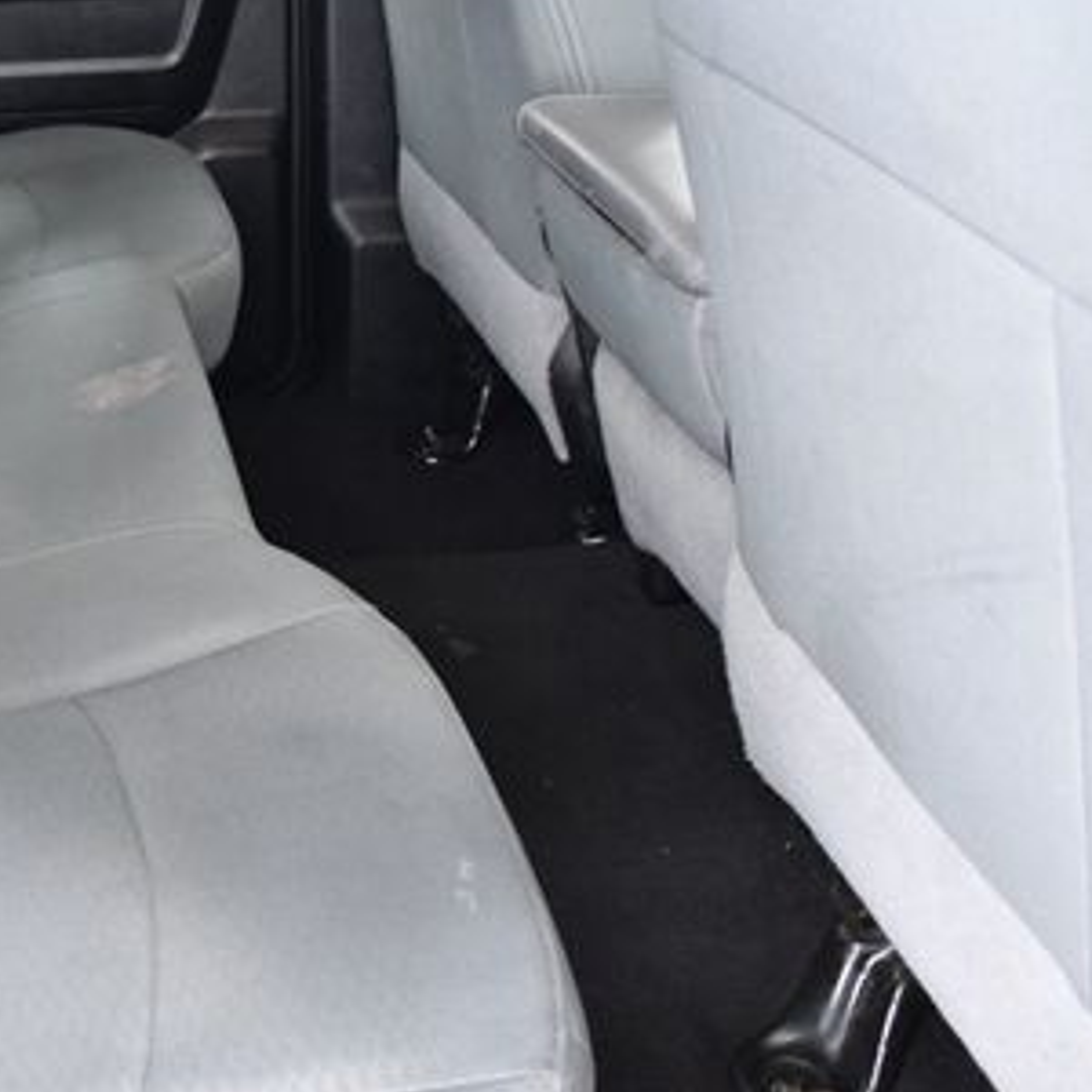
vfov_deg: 34.4
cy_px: 386
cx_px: 87
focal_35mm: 49
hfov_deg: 32.7
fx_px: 1749
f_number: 3.5
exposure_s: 1/50
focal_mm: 18
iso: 2500
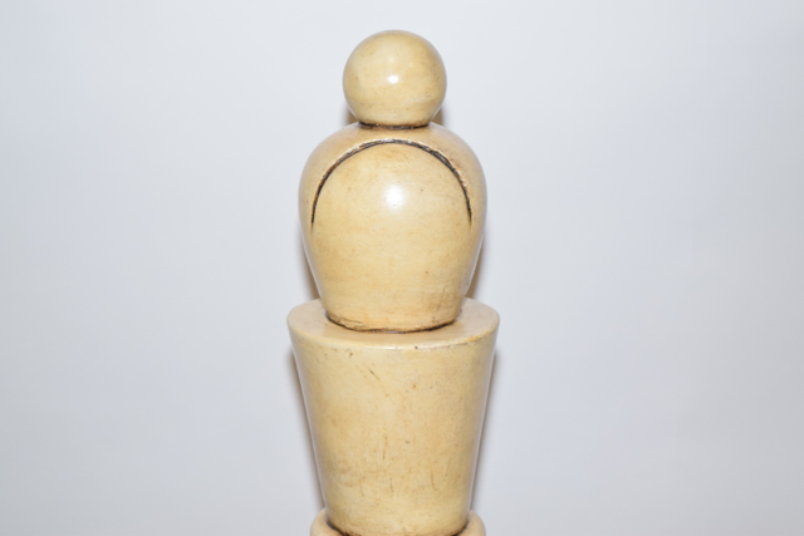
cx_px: 402
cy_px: 268
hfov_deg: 28.1
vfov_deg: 18.9
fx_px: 1608
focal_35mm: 72
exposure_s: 1/125
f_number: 5.6
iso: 800
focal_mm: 48
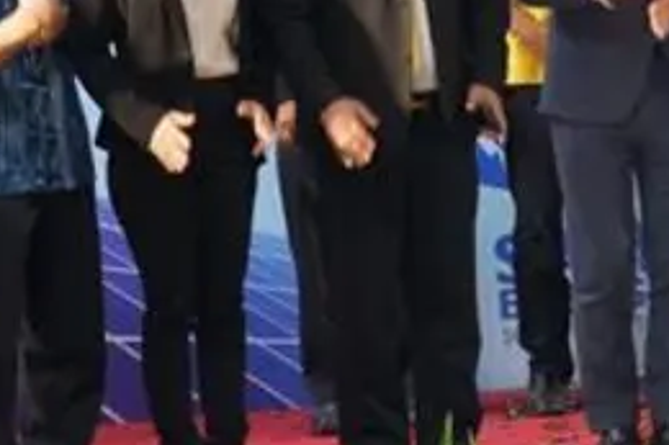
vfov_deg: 6.1
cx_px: 677
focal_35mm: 225
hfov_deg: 9.1
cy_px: -33
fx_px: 4178
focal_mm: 50
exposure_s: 1/105
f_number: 4.5
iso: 3200
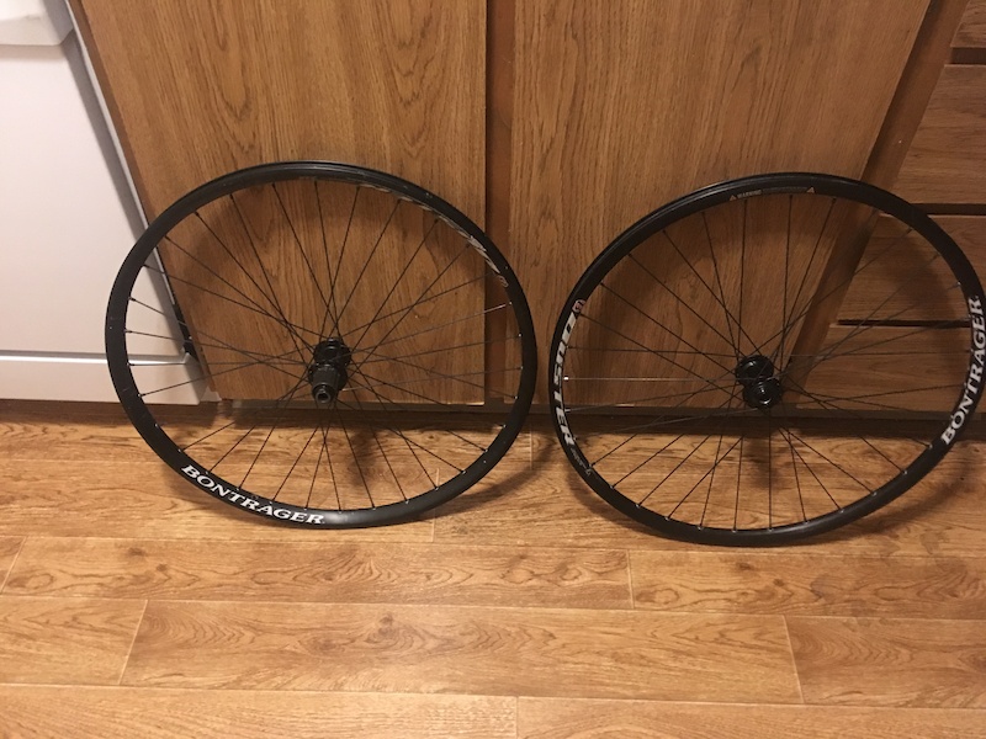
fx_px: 826
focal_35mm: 29
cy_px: 370
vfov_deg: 48.2
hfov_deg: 61.7
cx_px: 493
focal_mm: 4.15
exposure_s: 1/15
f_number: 2.2
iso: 400
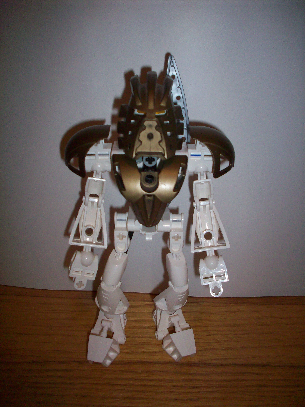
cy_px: 204
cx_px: 152
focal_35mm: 37
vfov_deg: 50.1
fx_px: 435
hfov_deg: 38.7
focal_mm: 6.2
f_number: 2.8
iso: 160
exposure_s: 1/64
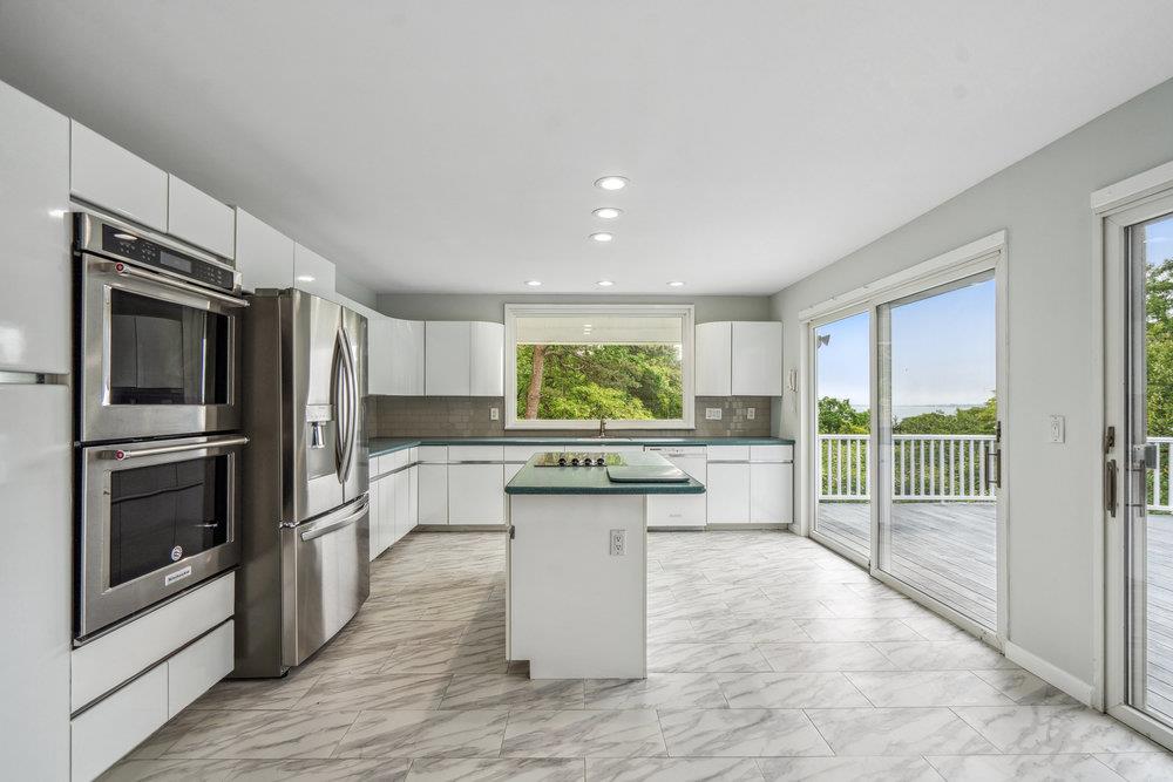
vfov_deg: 73.8
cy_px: 391
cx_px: 586
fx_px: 521
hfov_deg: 96.7
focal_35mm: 16
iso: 200
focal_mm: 16
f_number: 6.3
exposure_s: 1/80
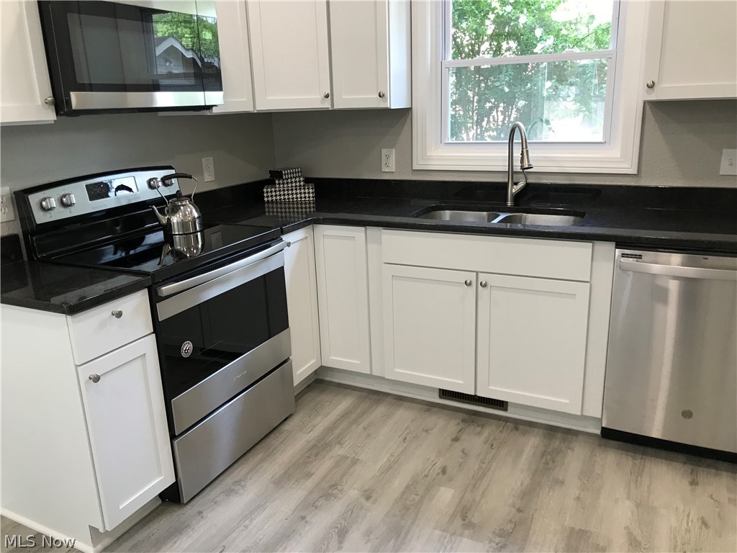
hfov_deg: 63.4
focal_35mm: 28
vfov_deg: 49.7
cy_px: 276
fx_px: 596
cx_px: 368
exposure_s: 1/30
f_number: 1.8
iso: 20
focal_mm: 3.99
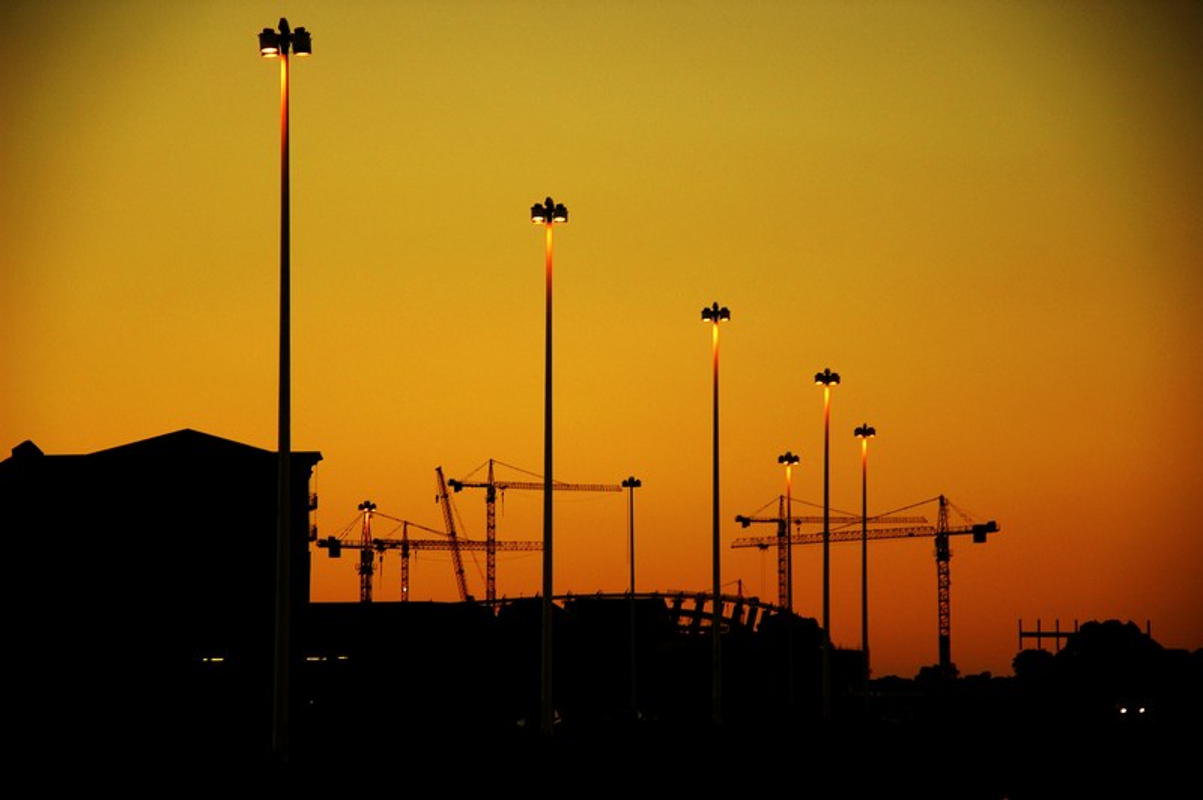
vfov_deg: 10.1
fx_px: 4507
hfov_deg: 15.2
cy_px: 400
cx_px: 602
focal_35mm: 135
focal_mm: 90
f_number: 5.6
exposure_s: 1/125
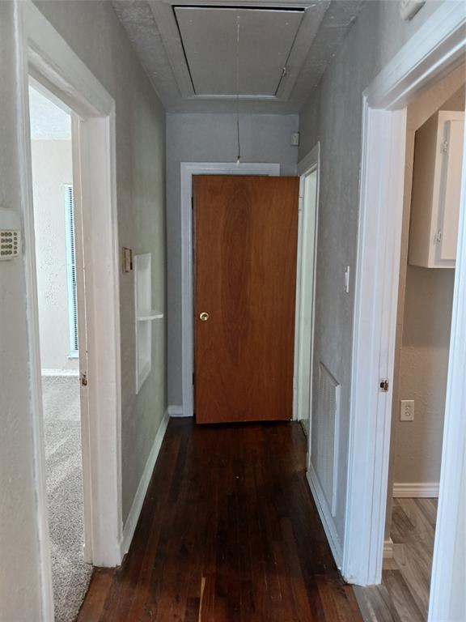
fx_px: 467
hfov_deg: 53.1
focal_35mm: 26
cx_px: 233
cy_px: 311
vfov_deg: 67.3
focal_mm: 3.98
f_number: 1.8
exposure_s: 1/60
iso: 320
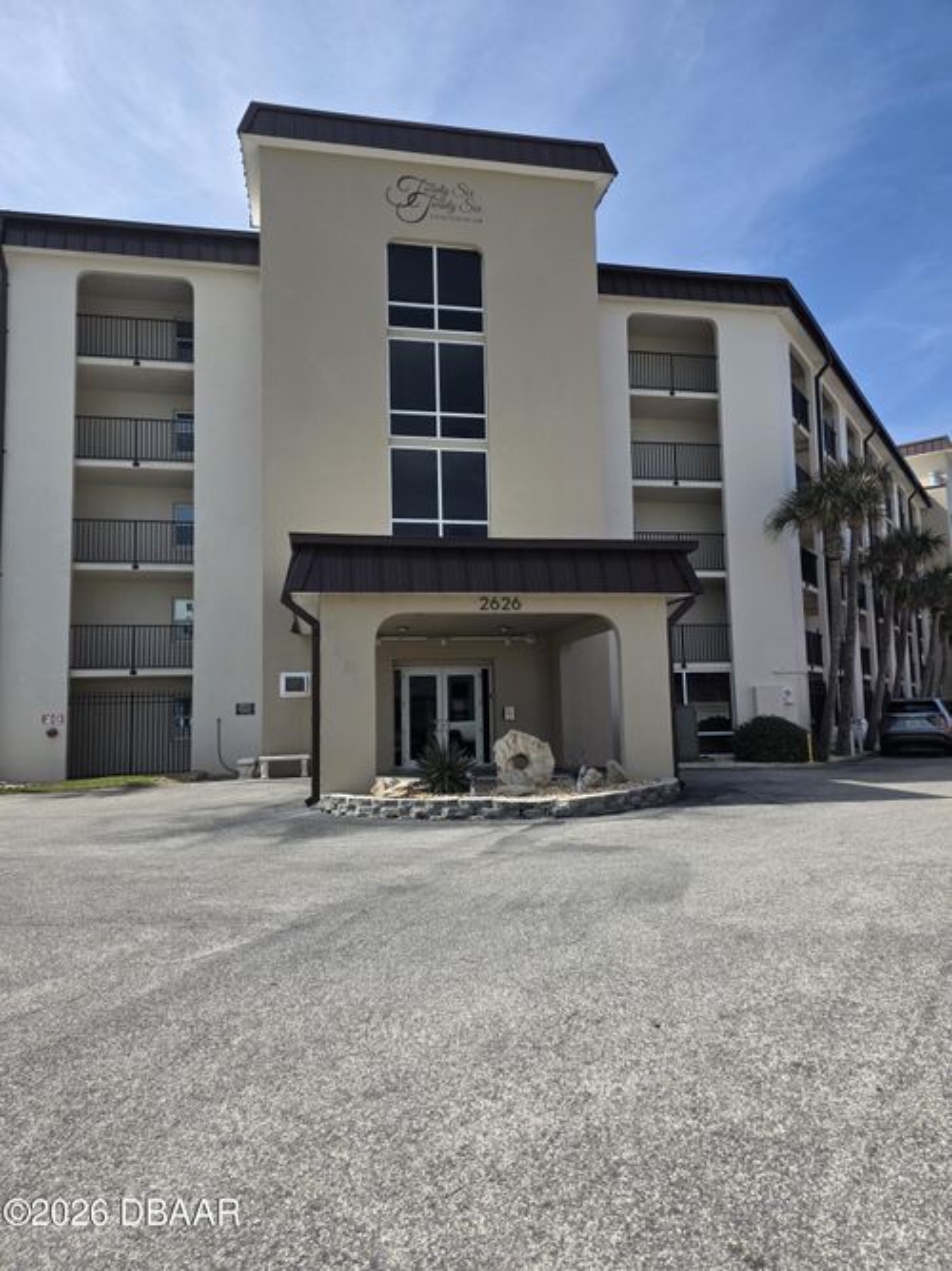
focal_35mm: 23
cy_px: 636
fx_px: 844
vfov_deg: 73.9
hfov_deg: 58.9
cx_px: 476
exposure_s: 1/6150
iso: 80
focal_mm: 6.3
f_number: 1.7
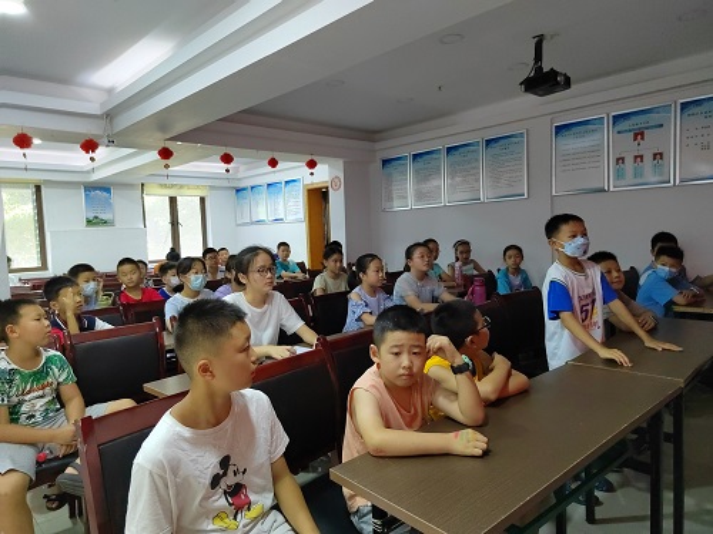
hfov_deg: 73.9
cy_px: 267
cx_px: 356
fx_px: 474
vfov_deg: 58.9
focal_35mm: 23
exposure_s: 1/50
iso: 2641
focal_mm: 5.52
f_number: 1.9
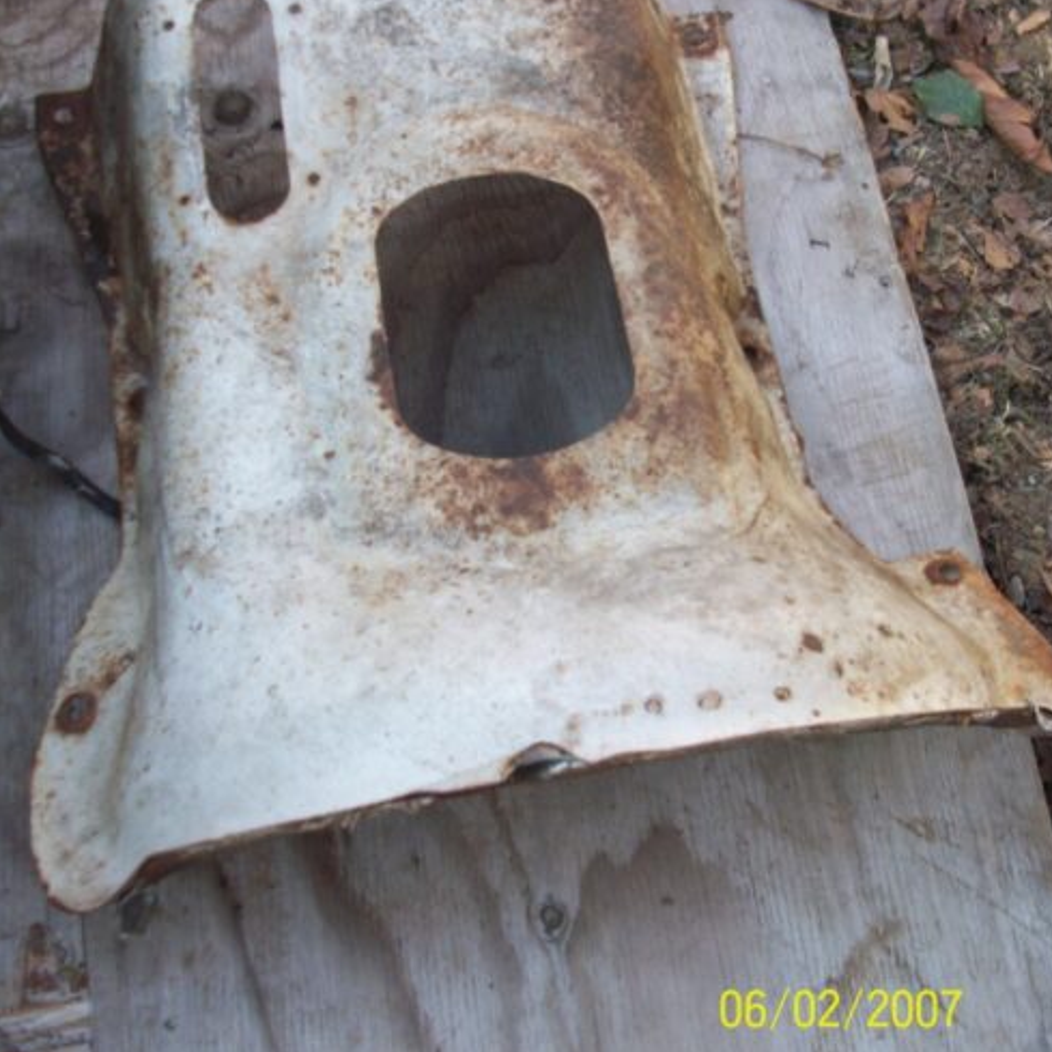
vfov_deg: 40.6
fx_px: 1410
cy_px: 384
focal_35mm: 41
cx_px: 534
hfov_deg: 40.9
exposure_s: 1/76.2
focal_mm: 5.7
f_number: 2.8
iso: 64
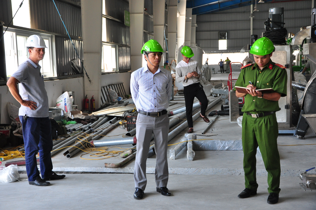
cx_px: 158
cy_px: 105
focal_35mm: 60
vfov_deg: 22.6
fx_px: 526
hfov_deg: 33.4
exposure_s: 1/250
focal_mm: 40
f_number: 5
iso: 800
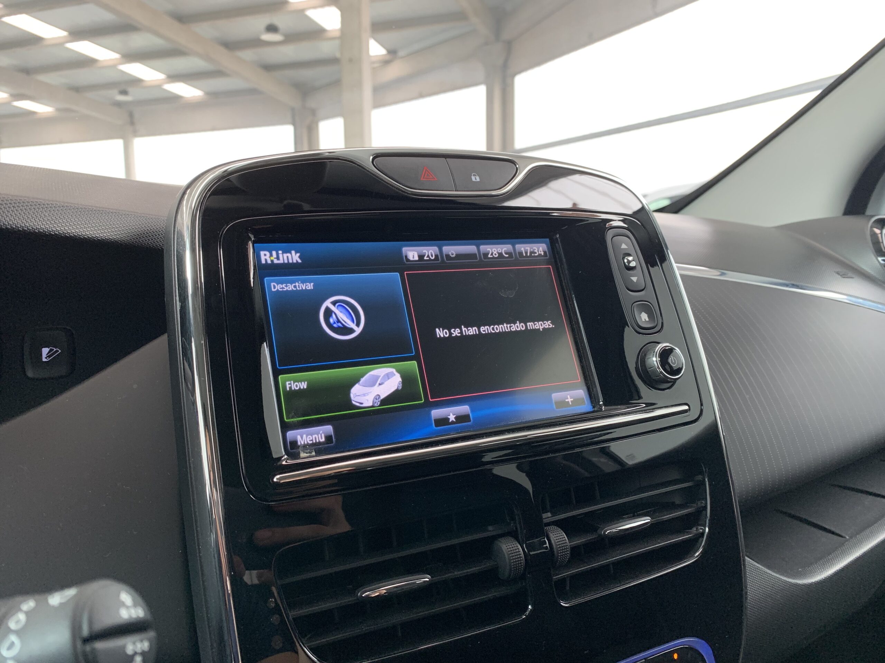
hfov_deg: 67.3
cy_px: 332
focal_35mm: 26
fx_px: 665
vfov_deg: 53.1
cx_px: 442
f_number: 1.8
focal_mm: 4.25
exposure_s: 1/69
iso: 100
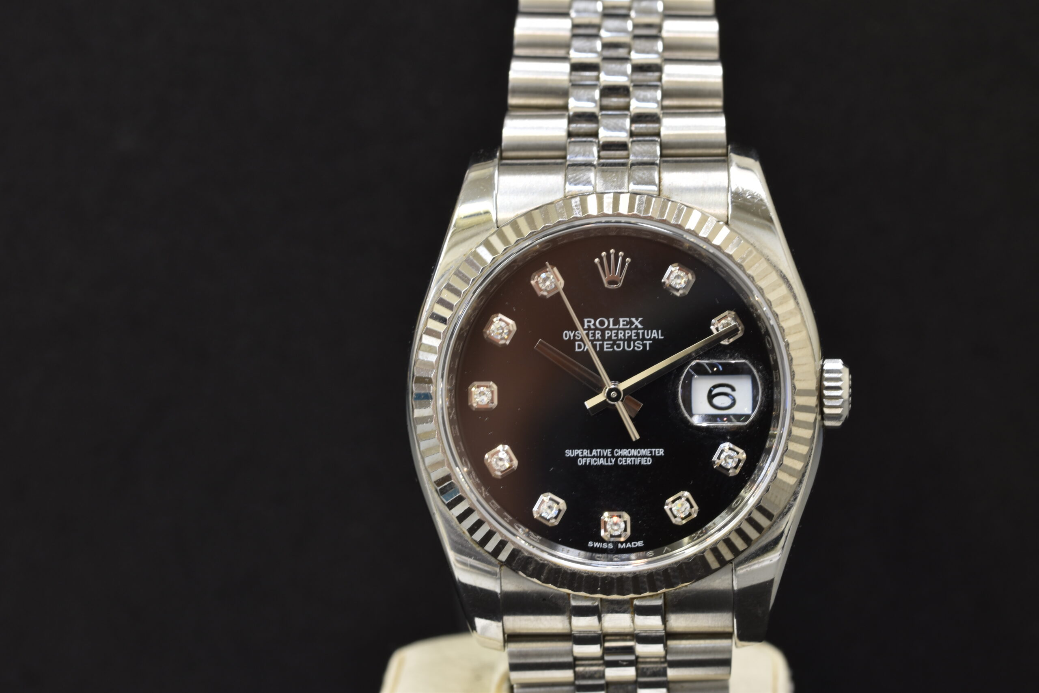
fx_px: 3896
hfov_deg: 15.2
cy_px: 346
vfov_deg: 10.2
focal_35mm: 135
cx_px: 520
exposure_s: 1/2
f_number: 13
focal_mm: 90
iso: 100
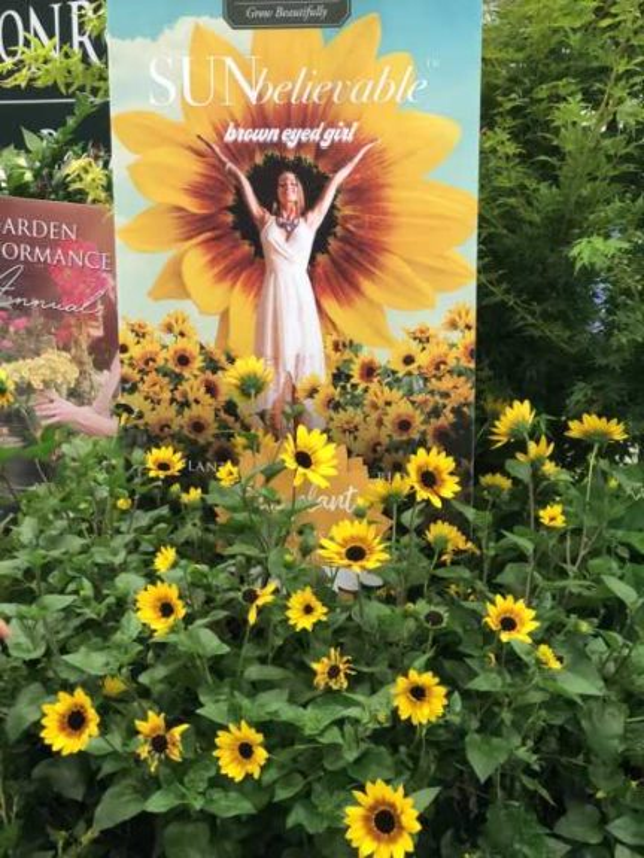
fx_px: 1414
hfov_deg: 25.7
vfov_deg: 33.8
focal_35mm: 57
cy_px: 429
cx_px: 322
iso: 500
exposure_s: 1/60
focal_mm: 6.6
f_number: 2.8
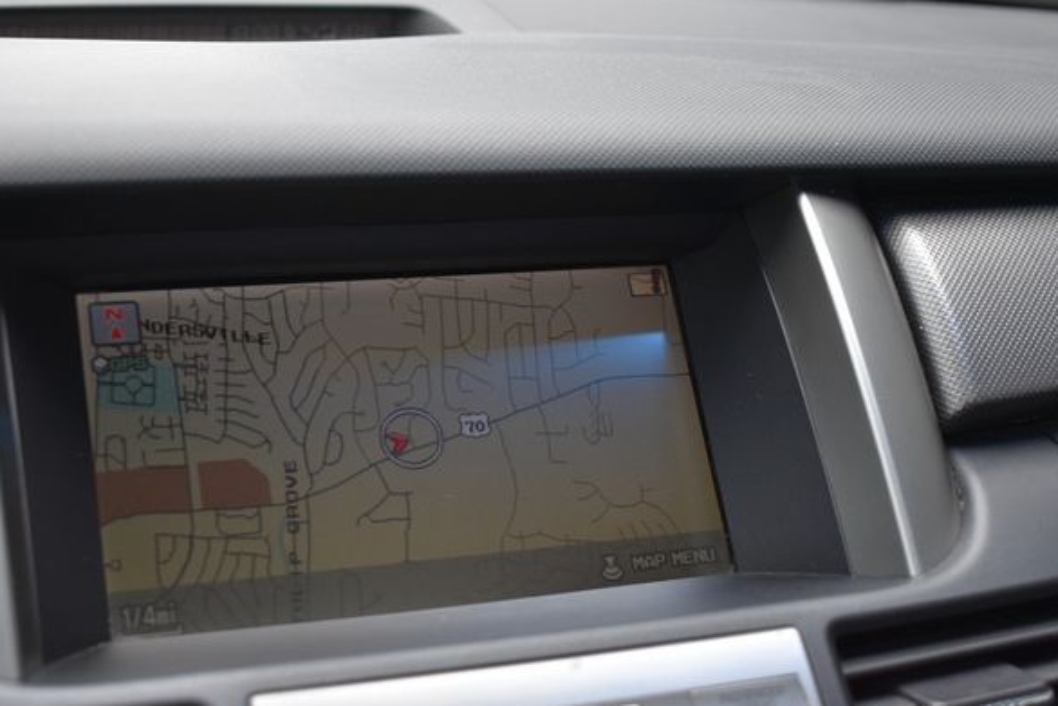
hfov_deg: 33.9
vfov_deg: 23.0
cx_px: 516
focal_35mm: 59
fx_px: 1734
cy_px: 353
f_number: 4.8
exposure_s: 1/250
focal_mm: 36
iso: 400
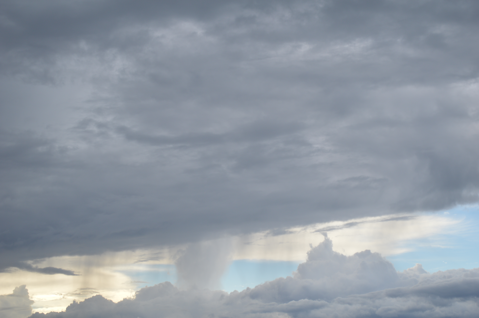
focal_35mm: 72
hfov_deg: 28.1
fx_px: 957
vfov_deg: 18.9
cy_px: 159
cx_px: 240
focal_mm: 48
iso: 100
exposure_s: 1/200
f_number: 7.1
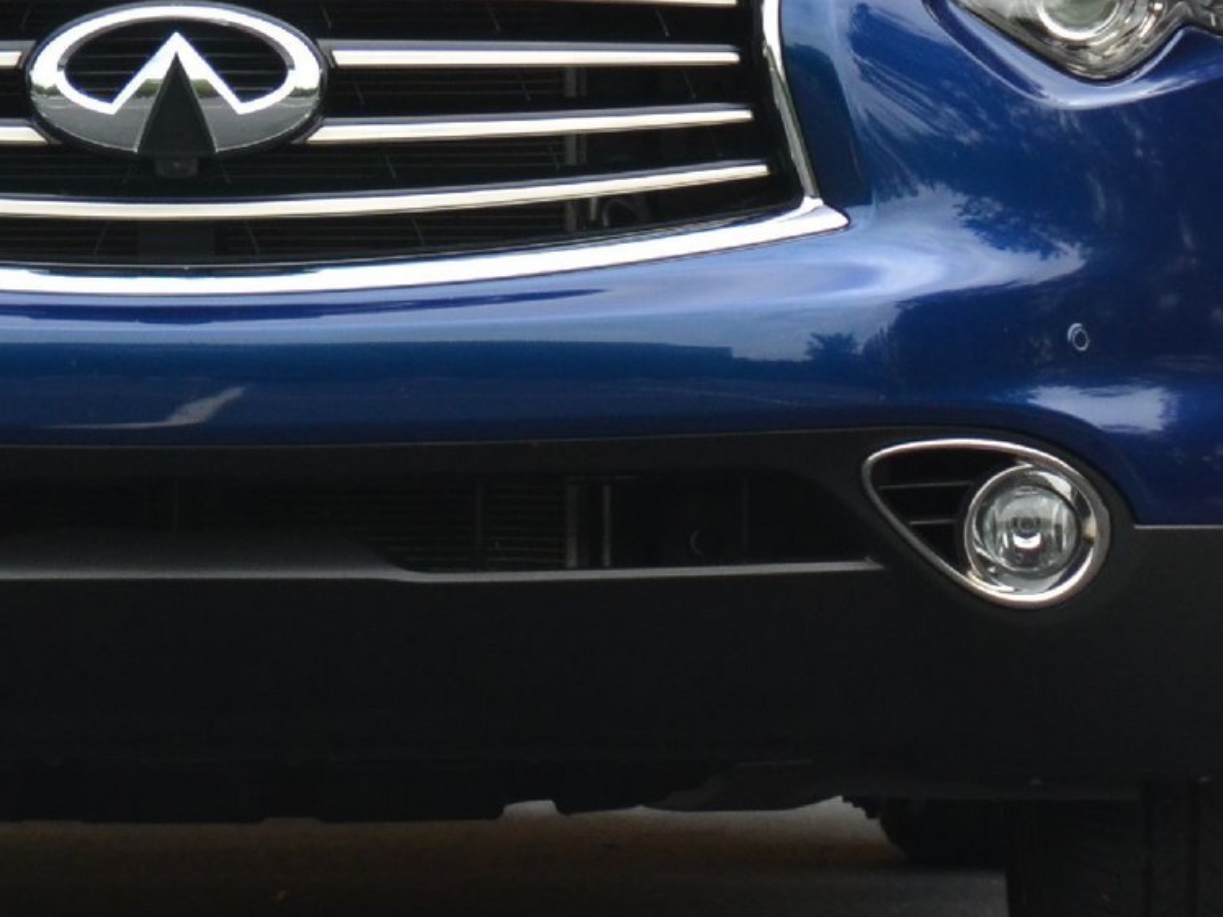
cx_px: 146
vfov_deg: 2.1
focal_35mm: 722
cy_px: 2
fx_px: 25509
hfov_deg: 2.7
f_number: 5.6
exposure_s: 1/1000
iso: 720
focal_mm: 150
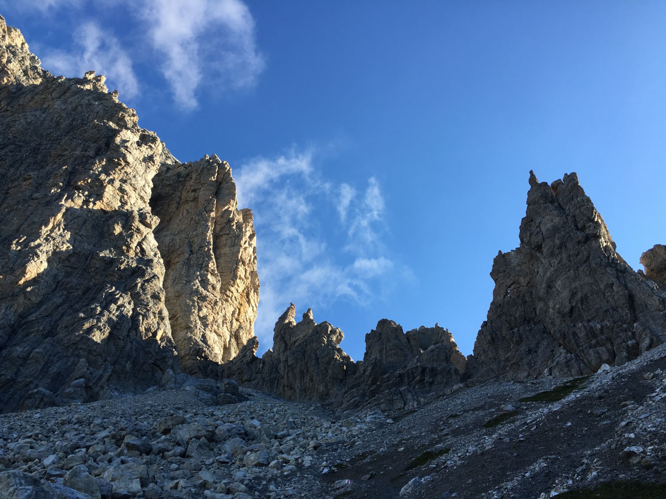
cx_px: 333
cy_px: 250
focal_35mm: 29
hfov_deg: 61.7
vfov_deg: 48.2
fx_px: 558
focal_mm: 4.15
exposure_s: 1/450
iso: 25
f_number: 2.2
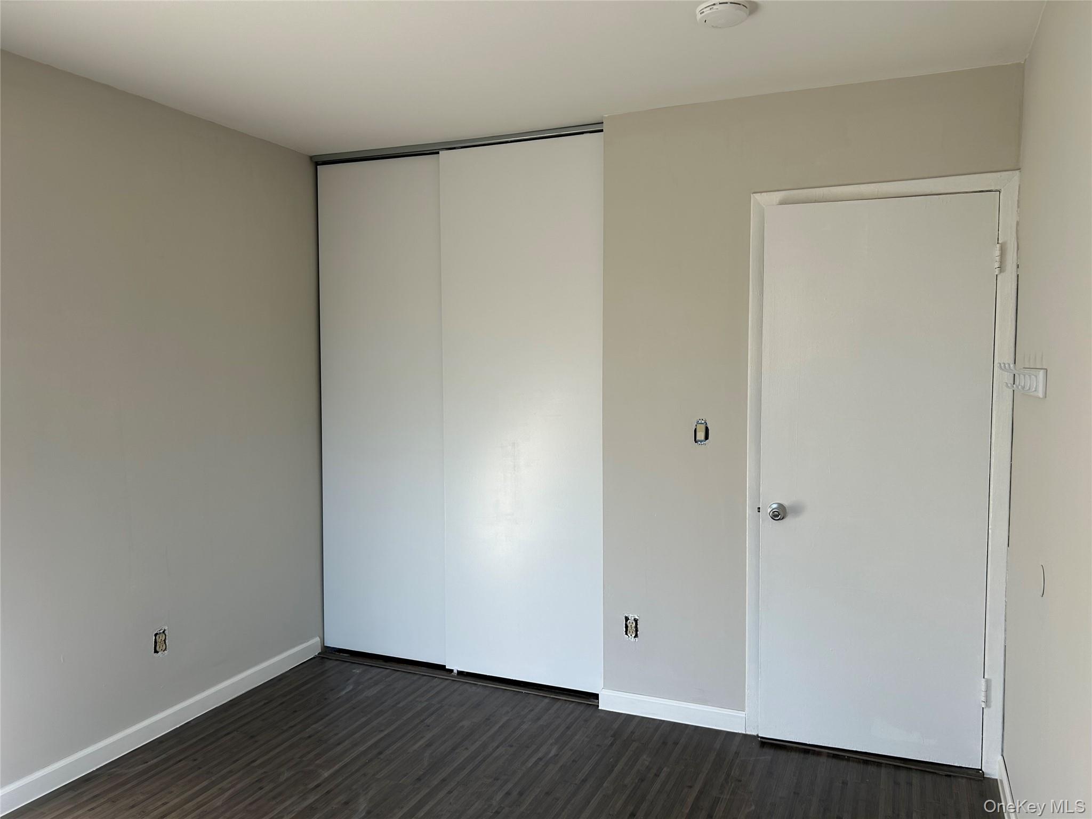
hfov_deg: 67.3
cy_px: 410
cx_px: 546
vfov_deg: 53.1
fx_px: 820
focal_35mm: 26
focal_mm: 5.7
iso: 40
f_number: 1.5
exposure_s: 1/174
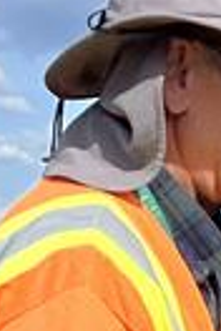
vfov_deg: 7.1
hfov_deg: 4.8
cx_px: 638
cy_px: 745
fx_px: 2523
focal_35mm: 274
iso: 50
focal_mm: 5.7
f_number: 1.5
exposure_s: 1/4831
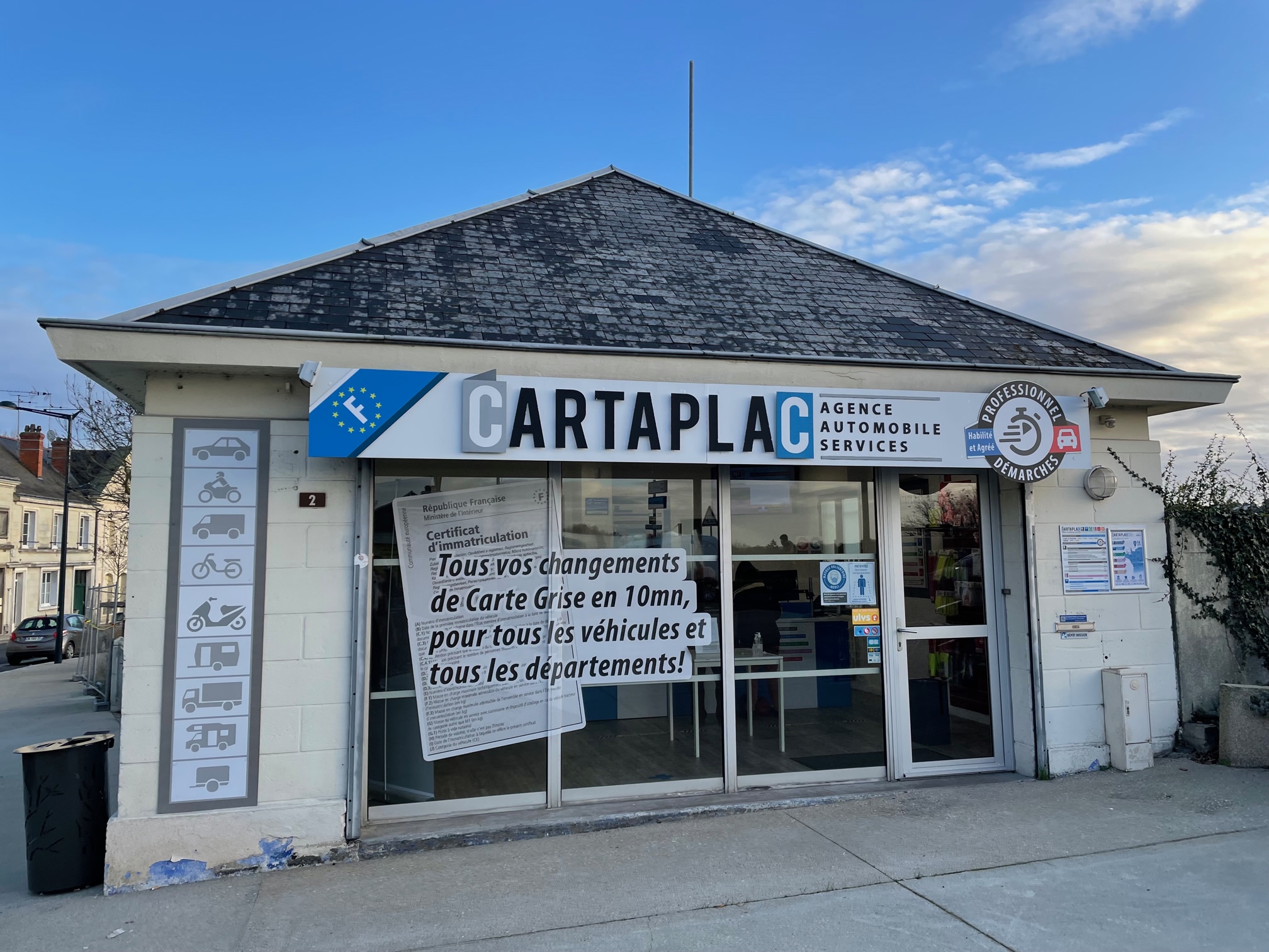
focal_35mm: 26
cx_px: 634
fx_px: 953
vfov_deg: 53.1
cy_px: 476
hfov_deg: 67.3
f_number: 1.6
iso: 32
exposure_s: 1/662
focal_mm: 4.2
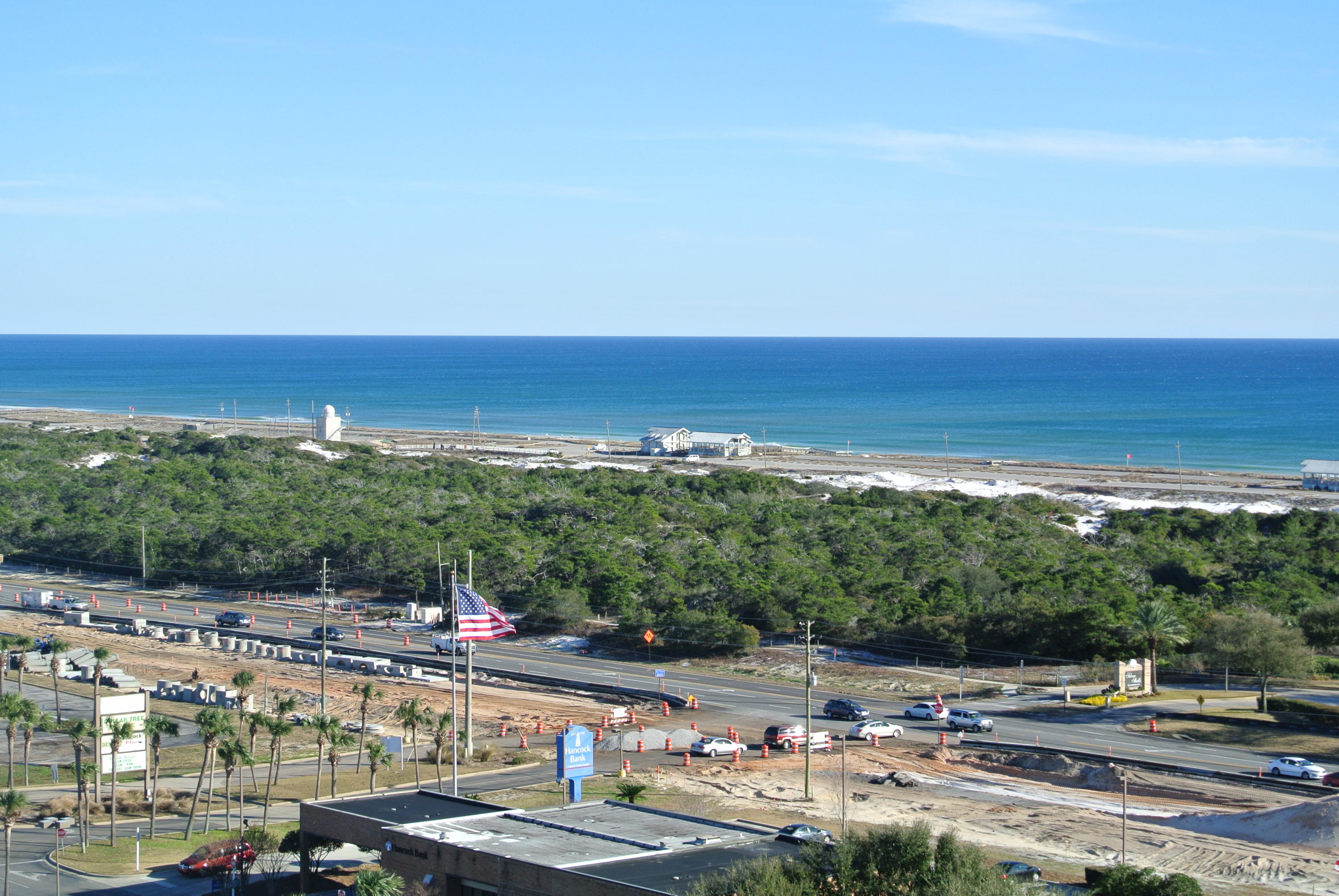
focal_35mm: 81
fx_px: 3016
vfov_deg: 16.9
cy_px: 448
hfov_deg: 25.0
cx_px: 670
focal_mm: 30
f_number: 5.6
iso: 100
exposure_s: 1/320
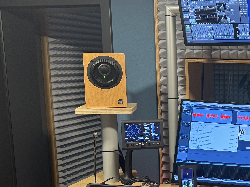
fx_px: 404
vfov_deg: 26.0
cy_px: 125
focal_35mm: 56
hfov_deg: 30.9
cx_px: 270
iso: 250
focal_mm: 6.76
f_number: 1.78
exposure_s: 1/50
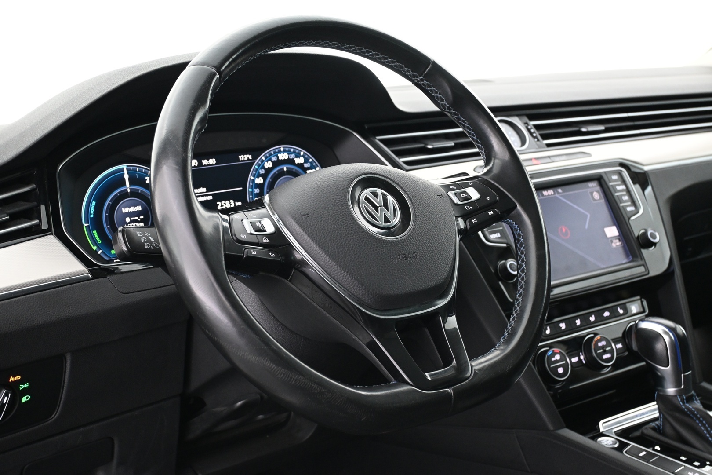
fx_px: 964
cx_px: 356
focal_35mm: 49
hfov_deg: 40.5
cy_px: 238
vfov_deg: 27.7
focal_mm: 32.5
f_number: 5
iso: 1600
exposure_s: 1/10
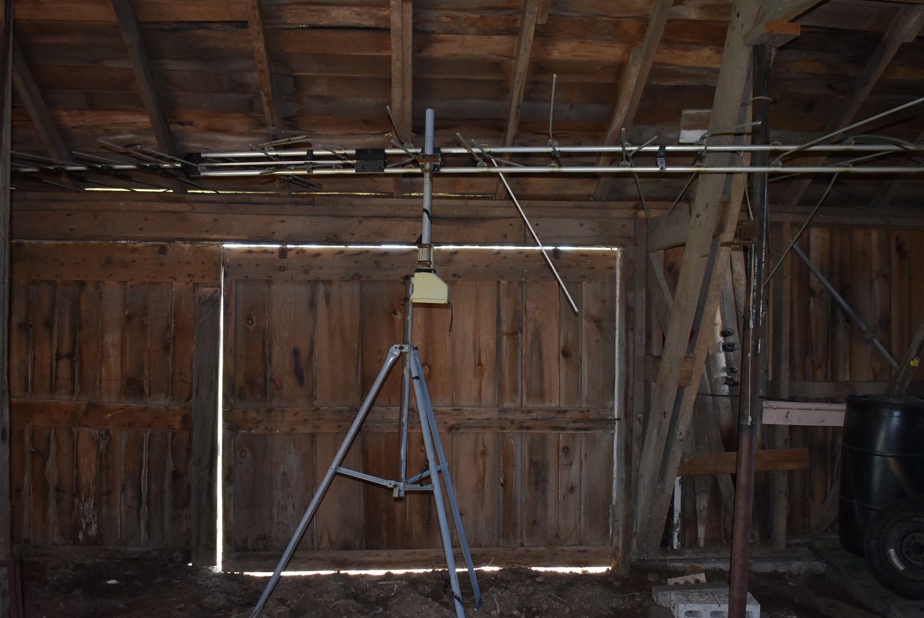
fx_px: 848
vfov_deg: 40.0
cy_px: 309
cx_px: 462
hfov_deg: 57.2
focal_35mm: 33
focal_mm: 22
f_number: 3.8
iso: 1000
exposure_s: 1/125
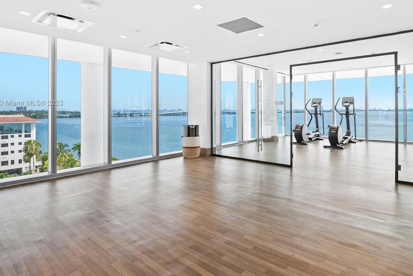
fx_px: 218
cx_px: 220
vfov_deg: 63.6
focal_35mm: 19
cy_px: 103
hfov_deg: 86.8
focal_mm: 10
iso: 200
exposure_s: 1/40
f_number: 8
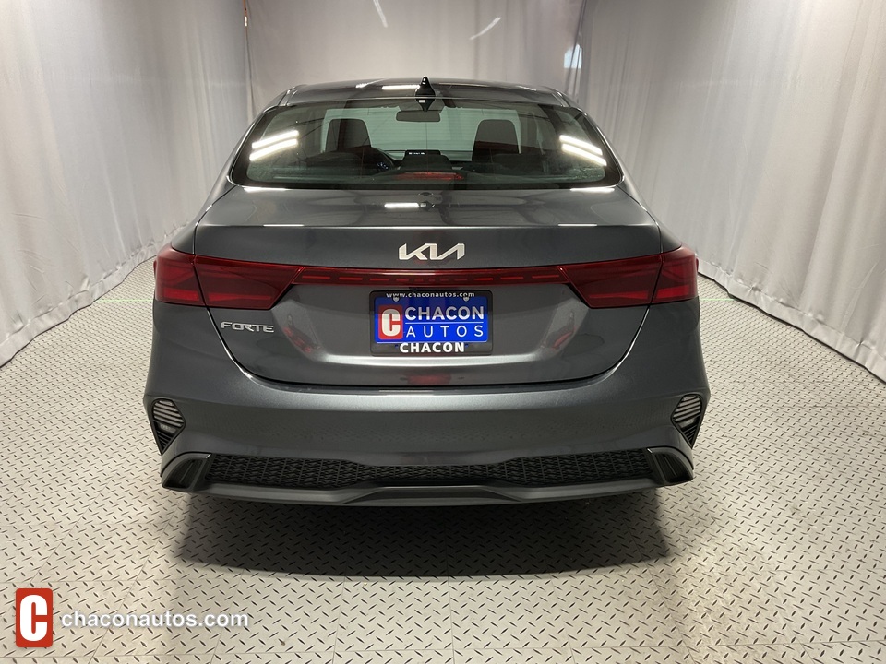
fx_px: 742
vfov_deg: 48.2
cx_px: 443
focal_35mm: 29
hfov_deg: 61.7
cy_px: 332
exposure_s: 1/60
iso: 50
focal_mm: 3
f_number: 1.8
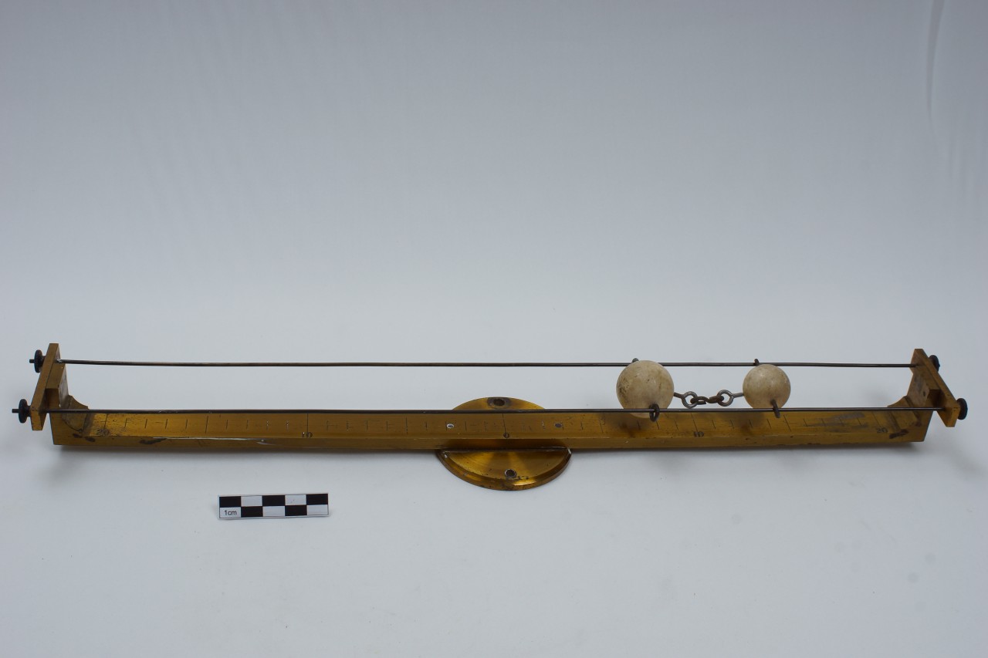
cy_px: 329
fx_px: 1235
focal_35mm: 45
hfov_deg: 43.6
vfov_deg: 29.9
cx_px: 494
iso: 100
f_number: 14
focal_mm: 30
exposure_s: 1/160
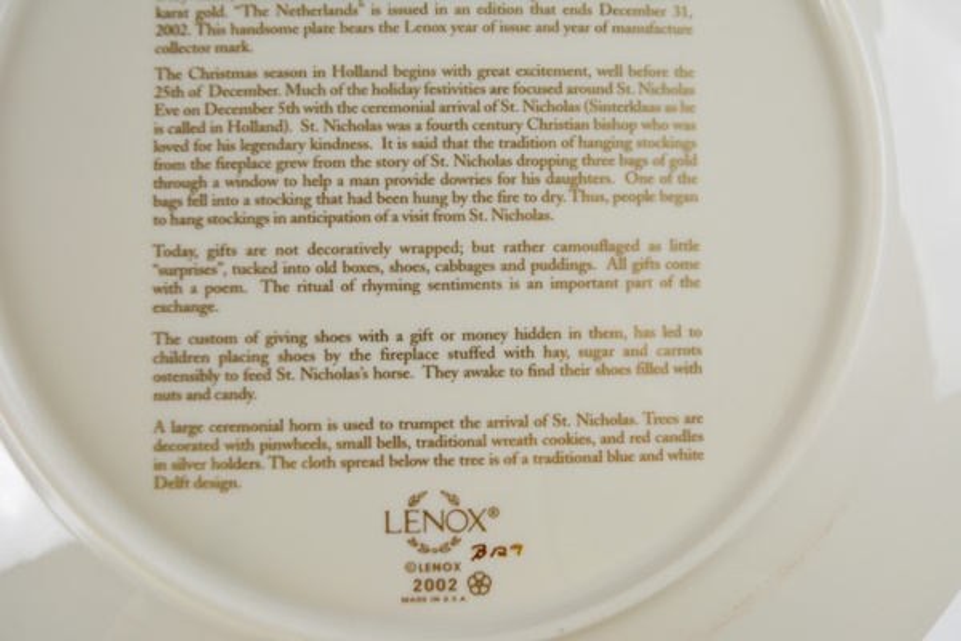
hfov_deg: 53.1
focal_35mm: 36
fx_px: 961
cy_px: 320
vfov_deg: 36.9
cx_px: 480
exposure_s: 1/125
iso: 220
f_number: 5.6
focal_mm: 24
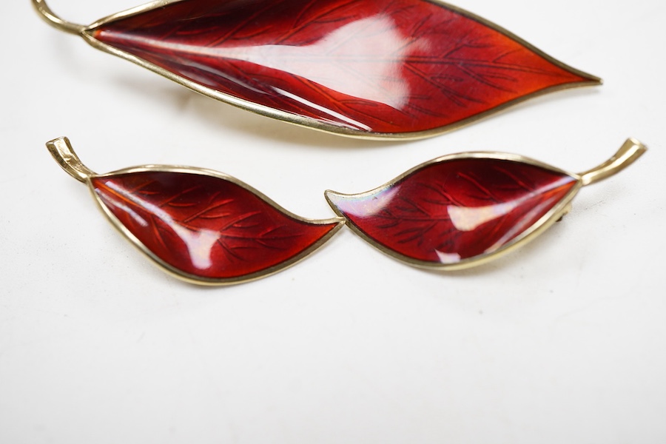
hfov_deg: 43.6
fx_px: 832
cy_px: 222
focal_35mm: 45
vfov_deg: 29.9
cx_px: 333
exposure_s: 1/125
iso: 1250
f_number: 9
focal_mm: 30
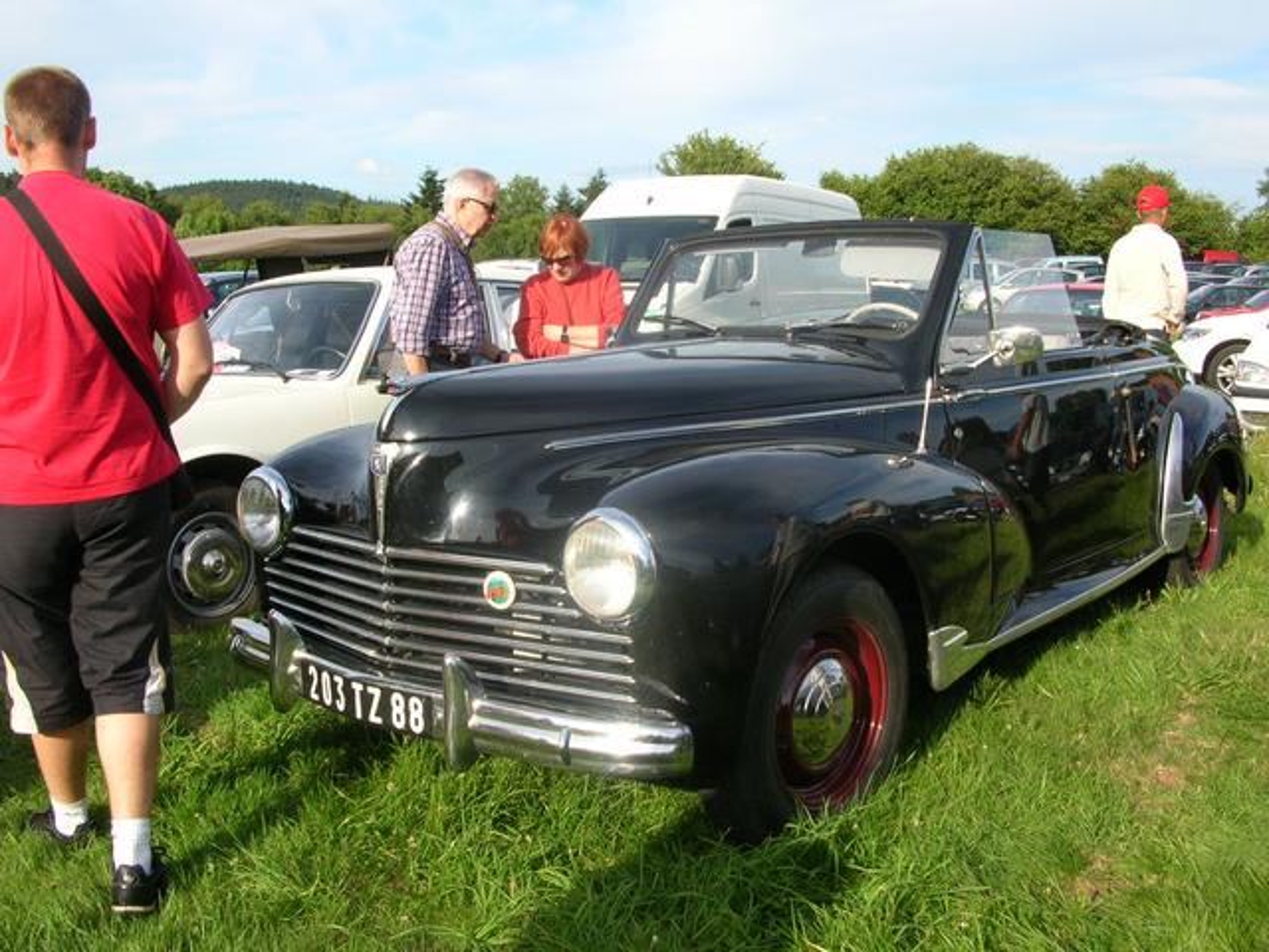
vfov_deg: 40.7
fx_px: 1283
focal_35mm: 35
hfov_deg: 52.6
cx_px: 634
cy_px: 476
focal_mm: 5.8
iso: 50
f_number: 5.6
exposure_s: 1/140
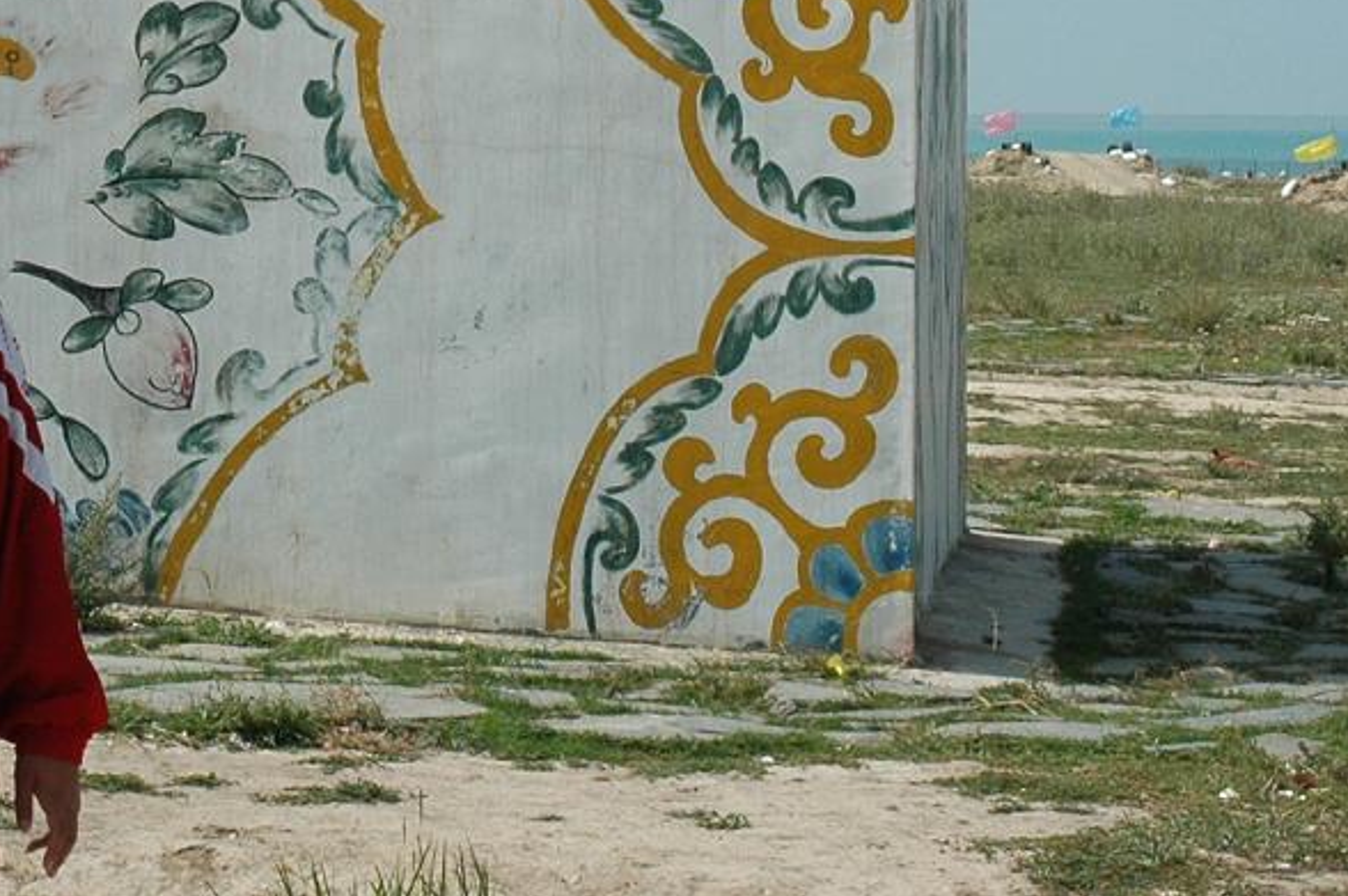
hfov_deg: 15.1
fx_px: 4996
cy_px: -181
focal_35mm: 134
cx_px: -61
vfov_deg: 10.1
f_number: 10
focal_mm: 29
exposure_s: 1/400
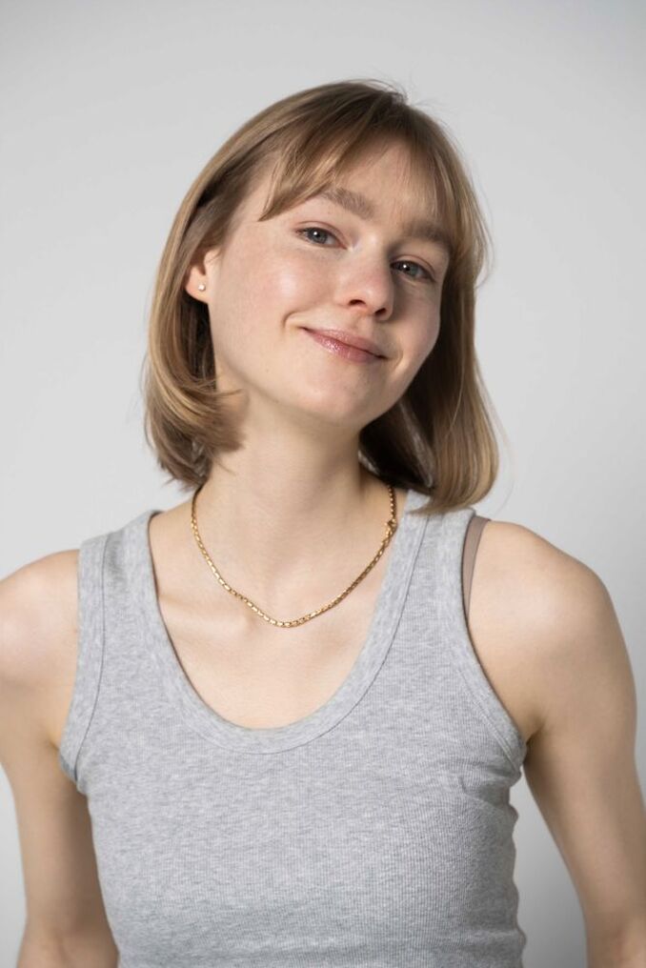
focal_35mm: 105
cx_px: 323
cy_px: 484
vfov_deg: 19.5
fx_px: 2824
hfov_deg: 13.0
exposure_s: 1/200
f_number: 6.3
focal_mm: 105
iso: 100
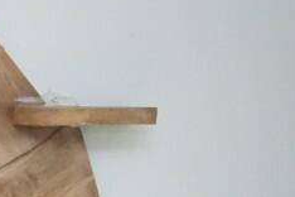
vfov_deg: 14.6
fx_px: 698
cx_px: -276
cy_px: 320
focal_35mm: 85
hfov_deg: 17.7
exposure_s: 1/60
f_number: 3.5
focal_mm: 13
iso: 3200
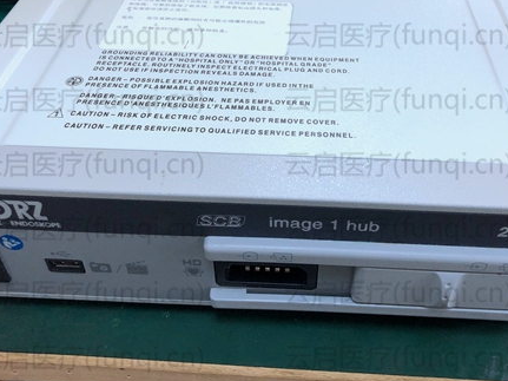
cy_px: 169
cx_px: 291
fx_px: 572
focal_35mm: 39
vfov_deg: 36.8
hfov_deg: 47.7
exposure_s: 1/33
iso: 40
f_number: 1.8
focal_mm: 3.99
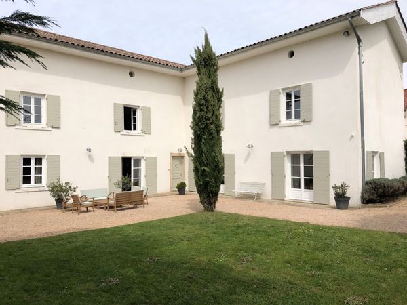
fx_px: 329
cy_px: 152
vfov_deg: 49.7
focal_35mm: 28
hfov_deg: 63.4
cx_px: 204
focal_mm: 3.99
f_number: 1.8
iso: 20
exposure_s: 1/2667
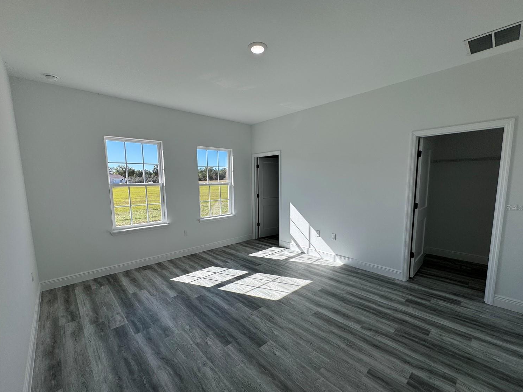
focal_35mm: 15
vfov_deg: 81.7
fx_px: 227
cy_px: 208
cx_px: 259
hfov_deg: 98.2
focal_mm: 2.22
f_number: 2.2
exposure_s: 1/779
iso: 50
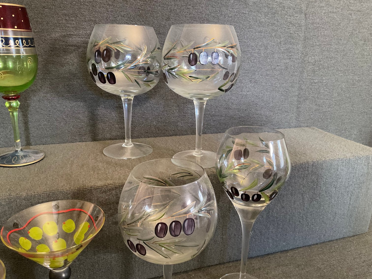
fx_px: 312
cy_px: 140
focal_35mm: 29
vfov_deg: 48.2
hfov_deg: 61.7
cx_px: 186
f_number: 1.8
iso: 320
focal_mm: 3
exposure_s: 1/30
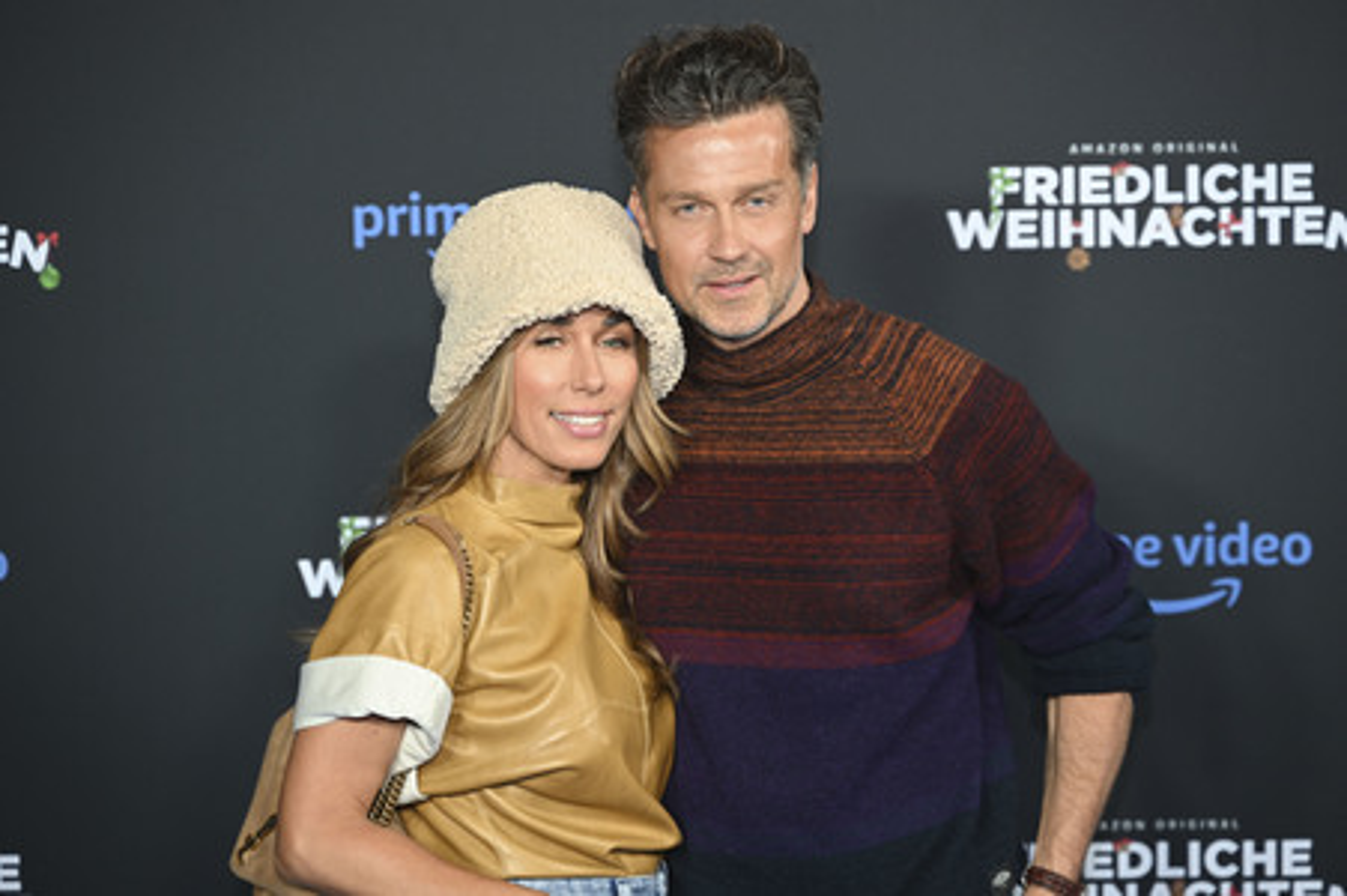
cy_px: 448
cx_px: 674
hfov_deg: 27.0
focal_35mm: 75
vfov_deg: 18.2
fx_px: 2804
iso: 400
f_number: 2.8
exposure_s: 1/125
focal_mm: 75
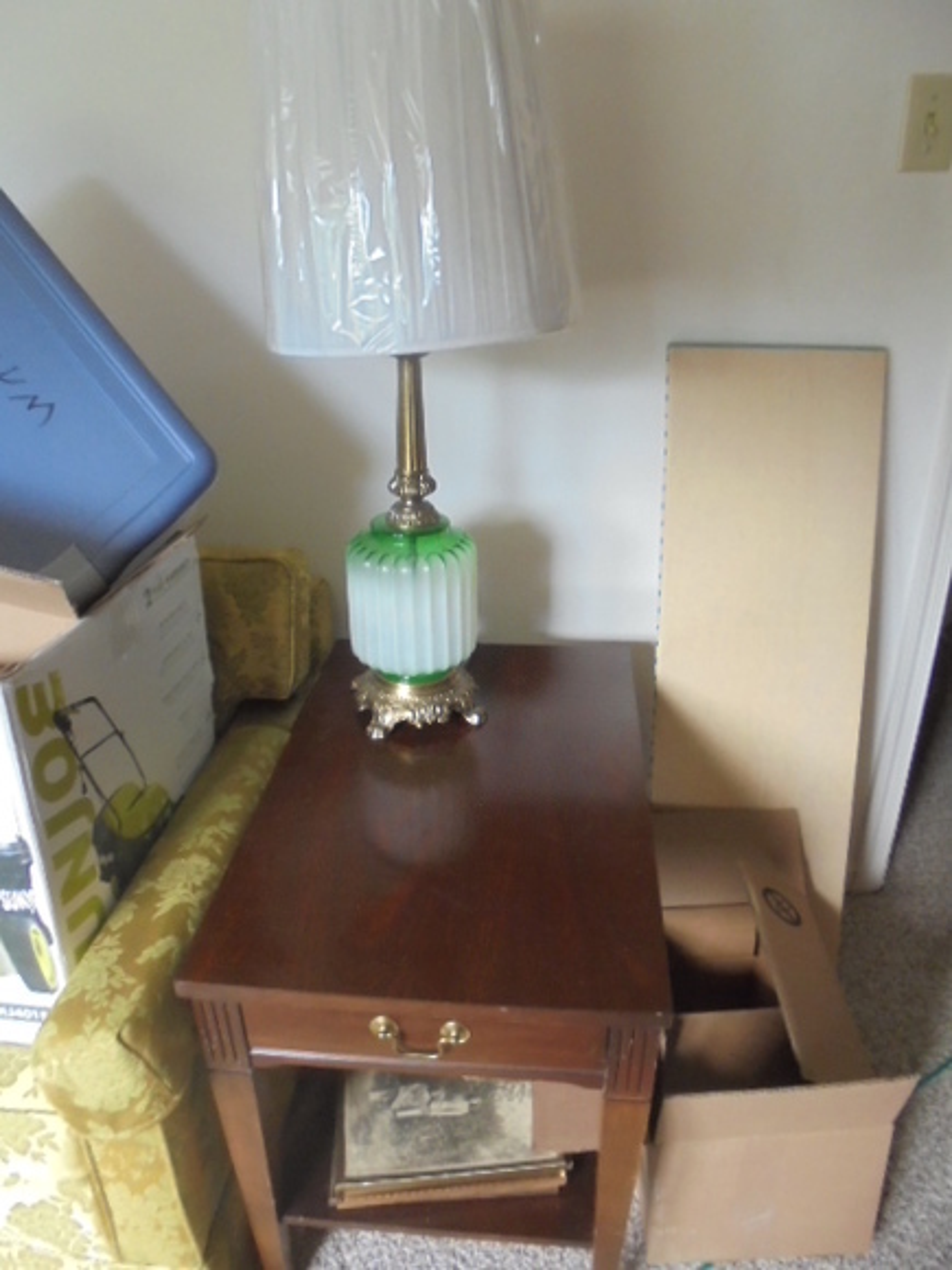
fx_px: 953
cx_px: 476
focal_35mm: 26
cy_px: 635
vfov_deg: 67.3
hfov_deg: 53.1
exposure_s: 1/30
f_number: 3.5
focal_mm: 4.6
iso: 400
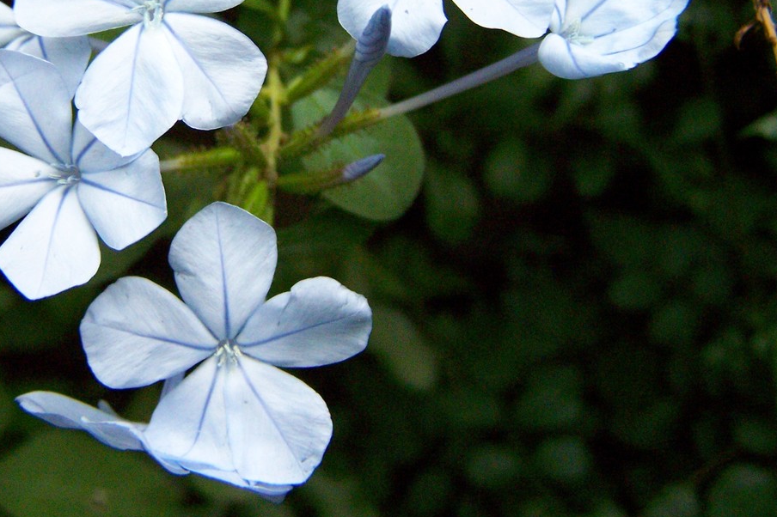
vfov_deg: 23.9
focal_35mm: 56
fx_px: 1208
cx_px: 267
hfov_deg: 35.3
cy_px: 117
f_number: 2.8
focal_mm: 6.3
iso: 400
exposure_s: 1/800
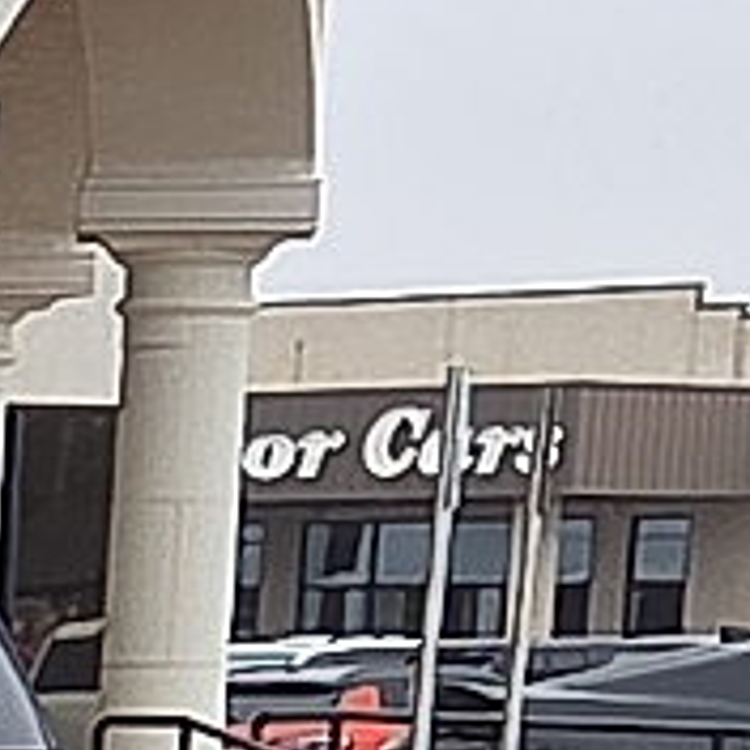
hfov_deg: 5.1
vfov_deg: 5.3
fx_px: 7672
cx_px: -2011
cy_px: 2195
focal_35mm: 313
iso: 76
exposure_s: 1/769
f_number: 1.8
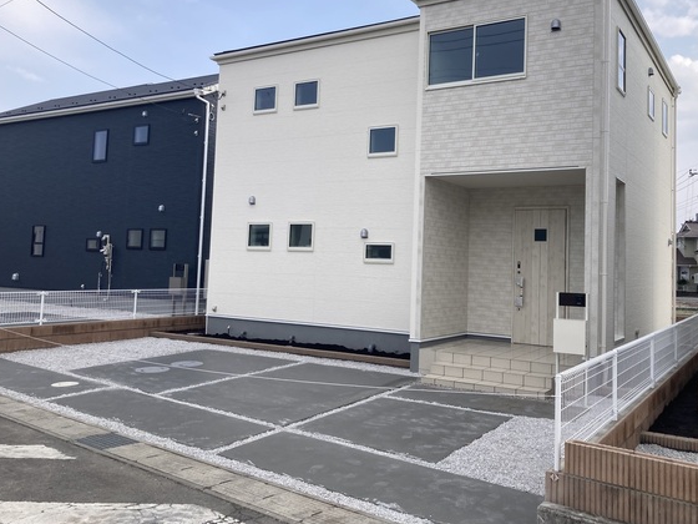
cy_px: 227
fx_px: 645
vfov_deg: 44.1
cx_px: 385
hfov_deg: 56.7
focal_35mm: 32
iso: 20
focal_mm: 3.99
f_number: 1.8
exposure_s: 1/1130
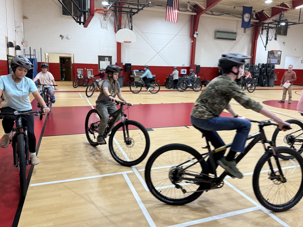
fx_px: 228
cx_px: 147
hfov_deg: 67.3
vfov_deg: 53.0
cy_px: 104
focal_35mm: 26
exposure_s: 1/60
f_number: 1.78
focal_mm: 6.76
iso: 125
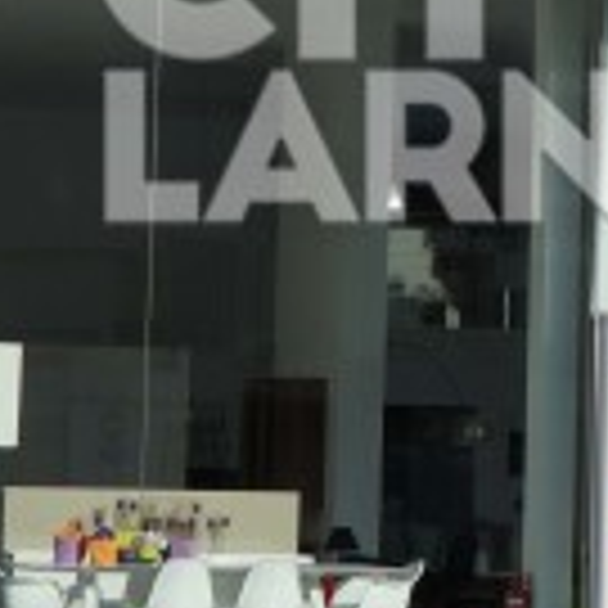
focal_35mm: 170
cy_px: 32
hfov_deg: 10.2
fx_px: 3384
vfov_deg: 10.2
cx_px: 642
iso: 100
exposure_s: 1/200
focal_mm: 25
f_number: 11
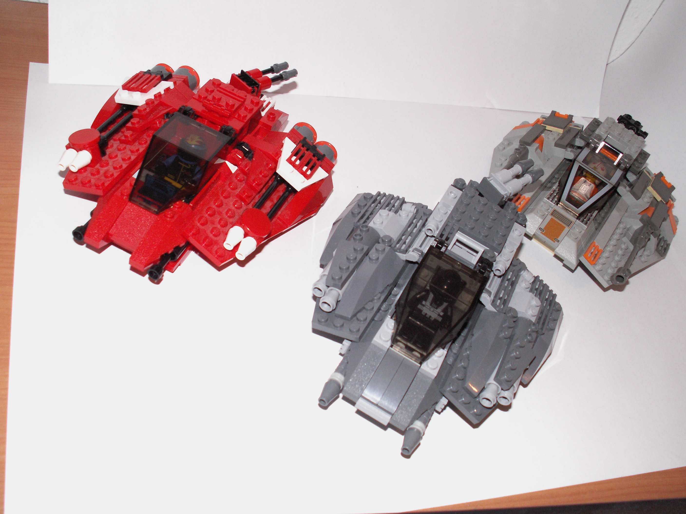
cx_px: 343
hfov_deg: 52.6
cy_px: 257
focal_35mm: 35
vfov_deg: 40.7
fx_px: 694
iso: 160
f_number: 3.2
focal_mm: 5.86
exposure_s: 1/40
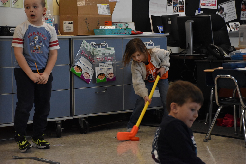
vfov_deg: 13.0
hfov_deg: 19.5
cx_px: 123
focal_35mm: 105
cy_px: 82
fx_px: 718
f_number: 5
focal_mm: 70
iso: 5000
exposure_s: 1/400
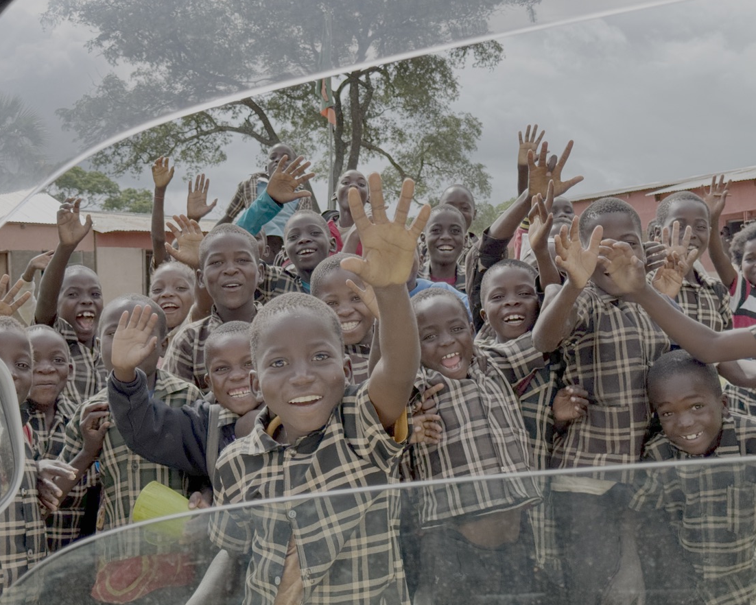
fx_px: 1141
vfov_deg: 29.7
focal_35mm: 51
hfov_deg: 36.6
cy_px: 304
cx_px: 361
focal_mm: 6.76
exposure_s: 1/1312
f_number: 1.78
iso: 64
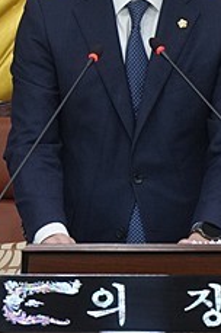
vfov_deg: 2.7
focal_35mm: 764
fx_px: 7056
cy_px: 22
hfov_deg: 1.8
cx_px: 166
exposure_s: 1/200
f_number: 4
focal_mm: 194
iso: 1250
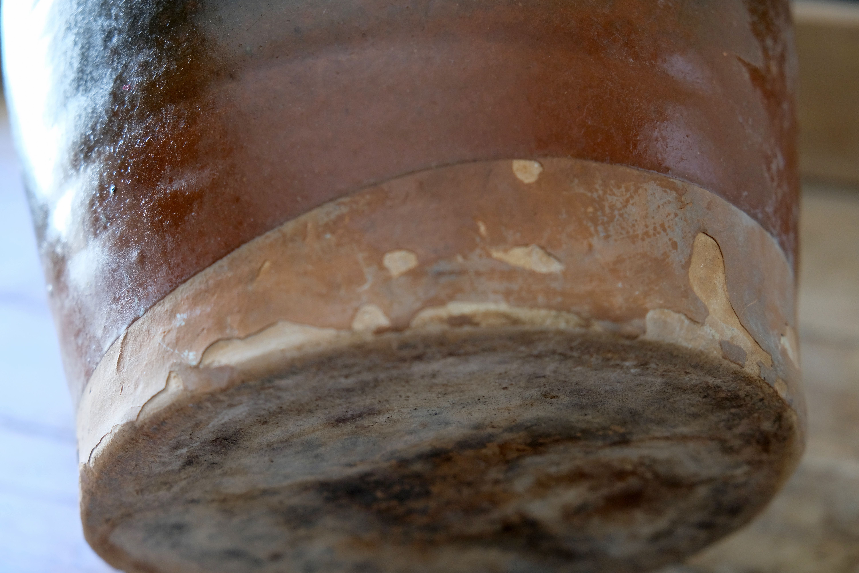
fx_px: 1408
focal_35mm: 59
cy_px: 286
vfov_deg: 23.0
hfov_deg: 33.9
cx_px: 430
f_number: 4
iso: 800
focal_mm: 39
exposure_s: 1/38
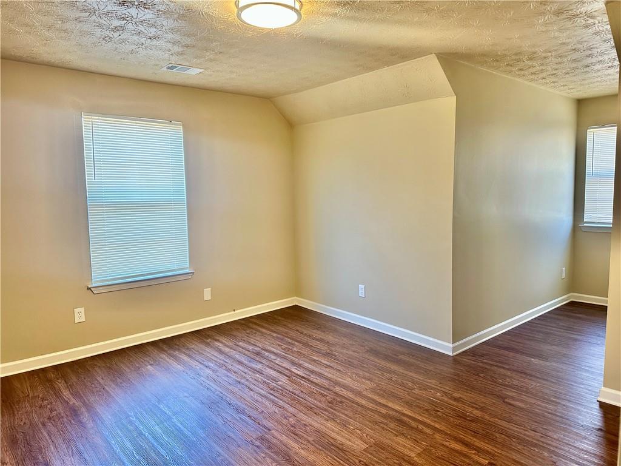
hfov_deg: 71.6
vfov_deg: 56.8
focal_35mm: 24
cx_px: 310
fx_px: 431
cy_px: 233
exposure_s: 1/60
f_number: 1.78
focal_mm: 6.86
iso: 160
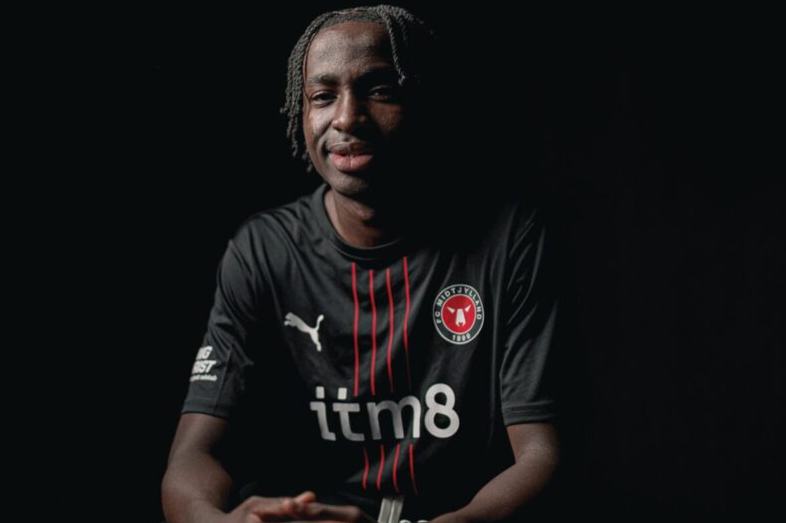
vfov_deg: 20.9
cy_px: 294
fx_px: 1418
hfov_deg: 30.9
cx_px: 326
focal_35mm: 65
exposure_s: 1/200
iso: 800
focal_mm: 50
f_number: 1.4
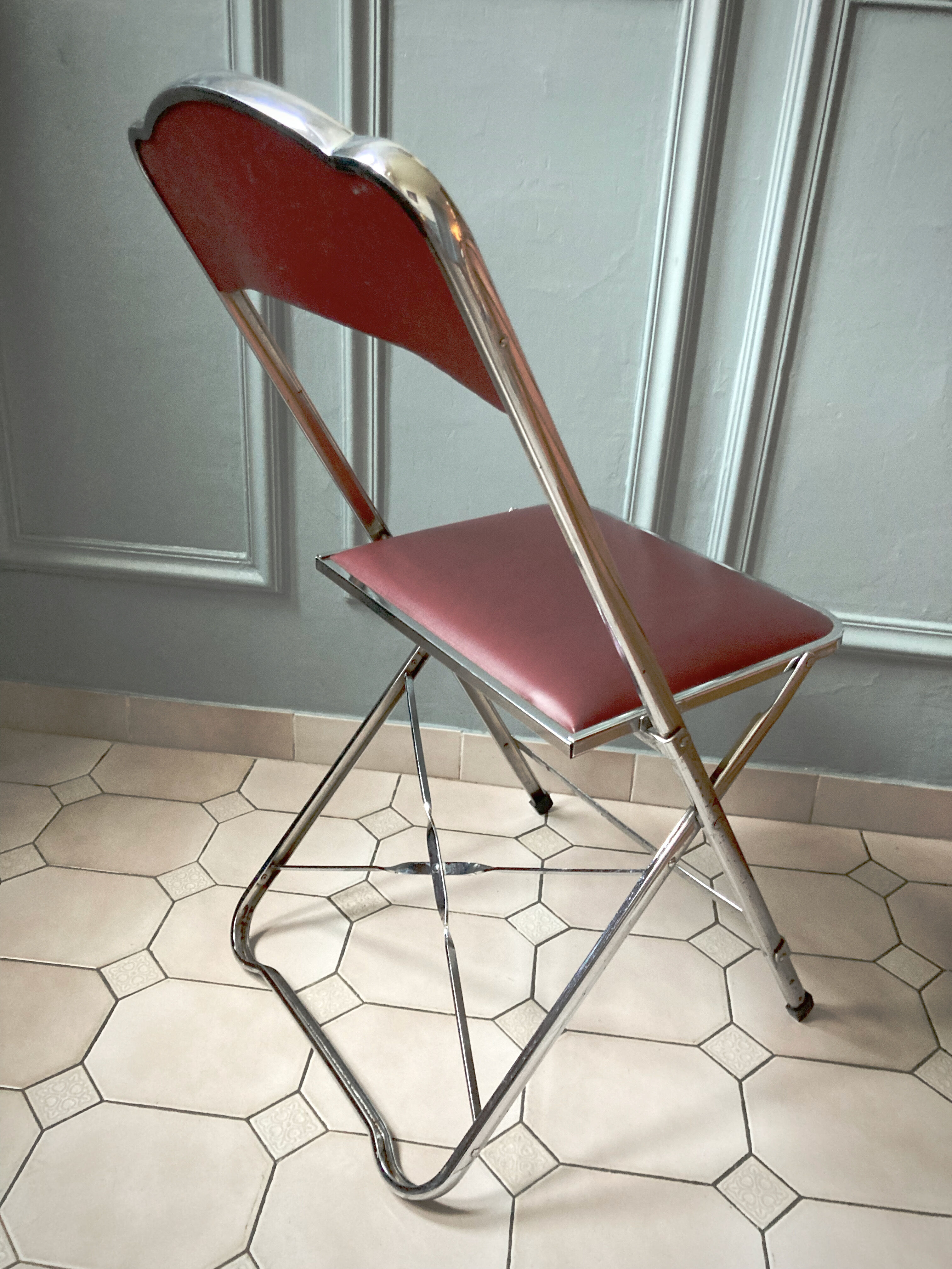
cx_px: 476
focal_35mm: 28
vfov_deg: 63.4
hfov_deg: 49.7
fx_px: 1027
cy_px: 634
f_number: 1.8
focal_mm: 3.99
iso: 400
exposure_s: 1/30
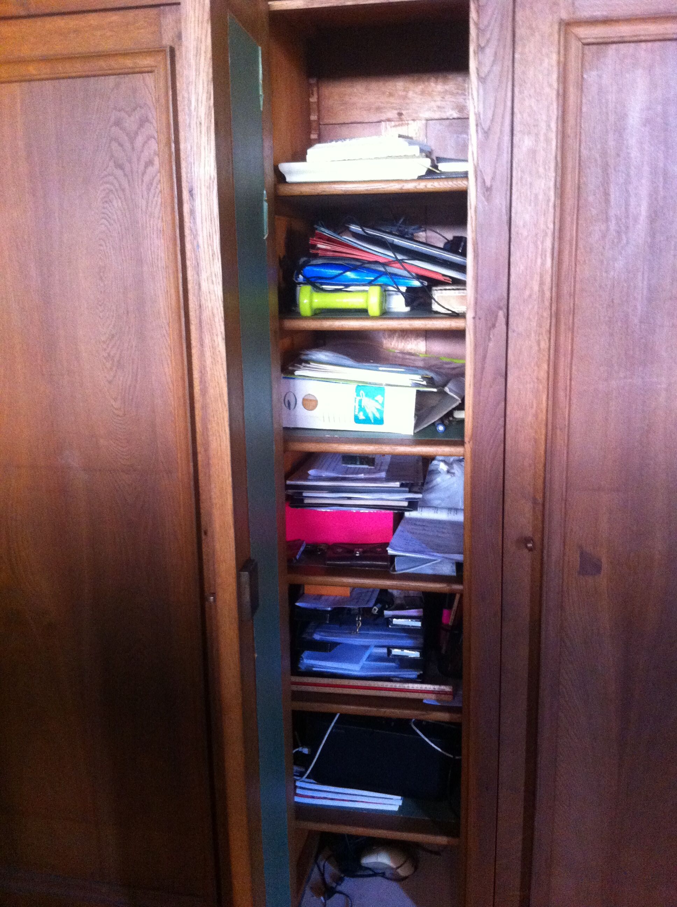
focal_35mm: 35
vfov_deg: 52.7
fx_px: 915
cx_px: 338
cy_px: 454
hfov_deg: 40.6
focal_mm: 3.85
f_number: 2.8
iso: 500
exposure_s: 1/15
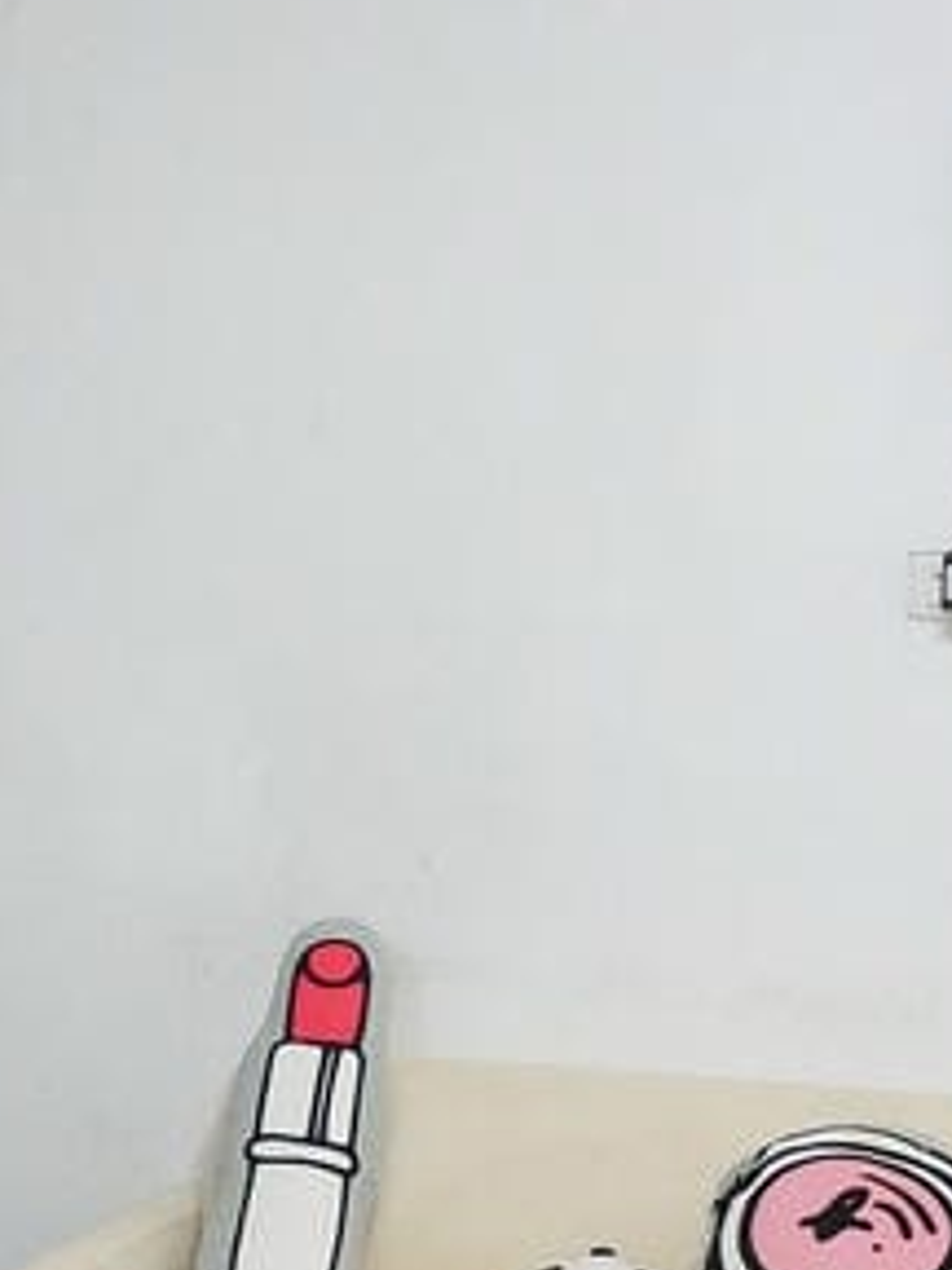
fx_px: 5280
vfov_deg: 13.4
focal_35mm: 144
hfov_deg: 10.0
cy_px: 1411
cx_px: -432
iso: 1250
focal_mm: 24
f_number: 4
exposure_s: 1/60
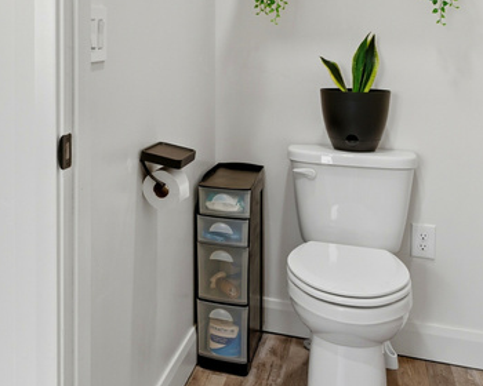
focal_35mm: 44
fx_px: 629
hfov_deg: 40.0
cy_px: 56
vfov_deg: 32.8
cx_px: 83
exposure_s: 1/80
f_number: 4
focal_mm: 16
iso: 100
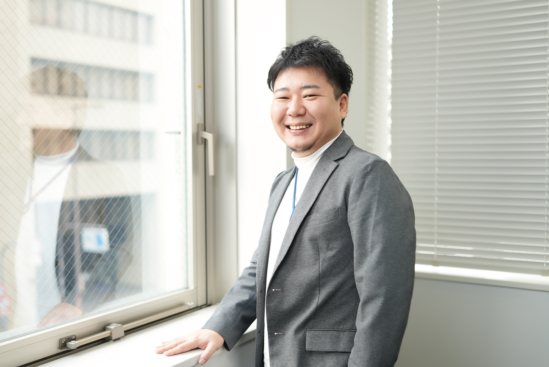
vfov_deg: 33.4
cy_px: 184
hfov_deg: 48.4
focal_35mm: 40
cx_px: 274
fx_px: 610
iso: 100
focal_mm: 40
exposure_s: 1/125
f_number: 2.2
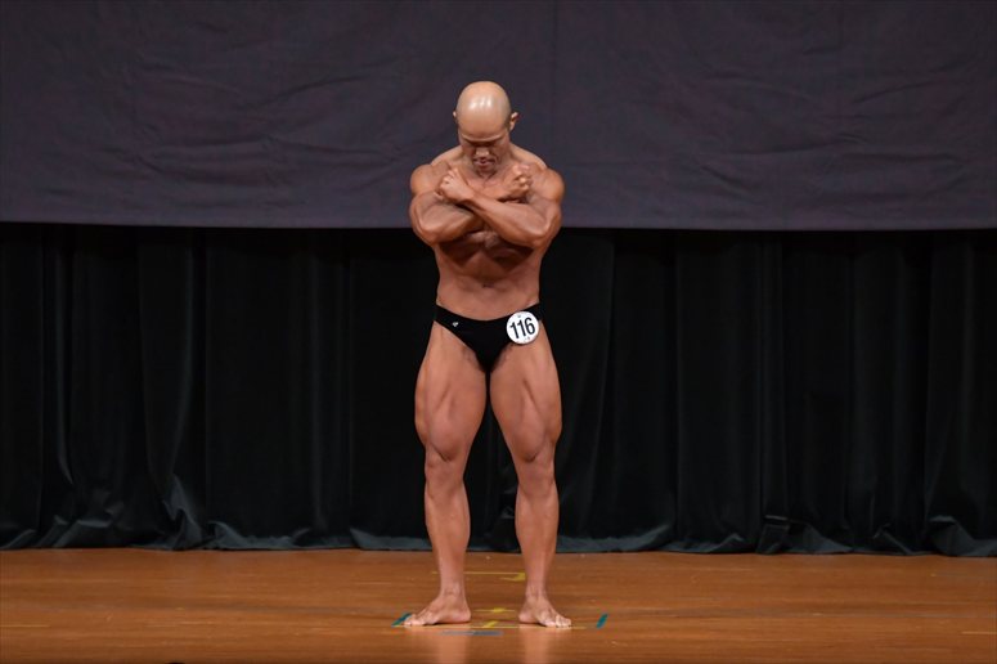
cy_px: 332
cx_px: 498
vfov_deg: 4.8
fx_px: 7889
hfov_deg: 7.2
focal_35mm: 285
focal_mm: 190
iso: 4000
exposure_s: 1/400
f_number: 5.6
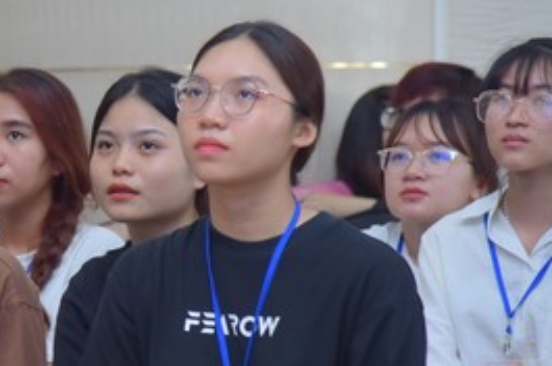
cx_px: -81
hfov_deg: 7.9
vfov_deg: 5.3
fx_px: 3951
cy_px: 238
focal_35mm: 258
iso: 1250
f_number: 5
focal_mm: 105
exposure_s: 1/125
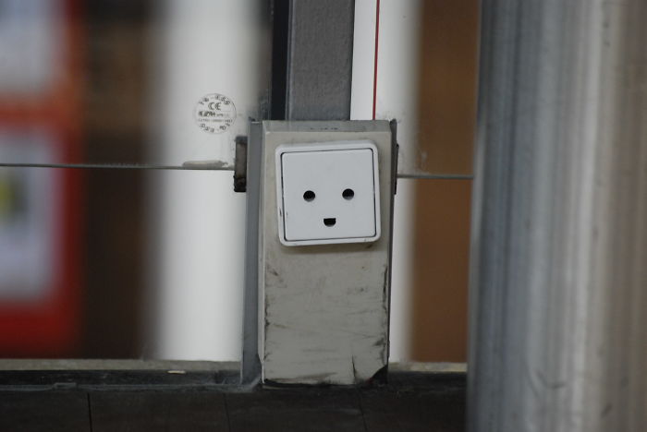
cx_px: 324
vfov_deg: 4.6
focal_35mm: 300
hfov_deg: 6.9
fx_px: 5396
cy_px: 216
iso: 800
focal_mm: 200
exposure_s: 1/60
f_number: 6.3
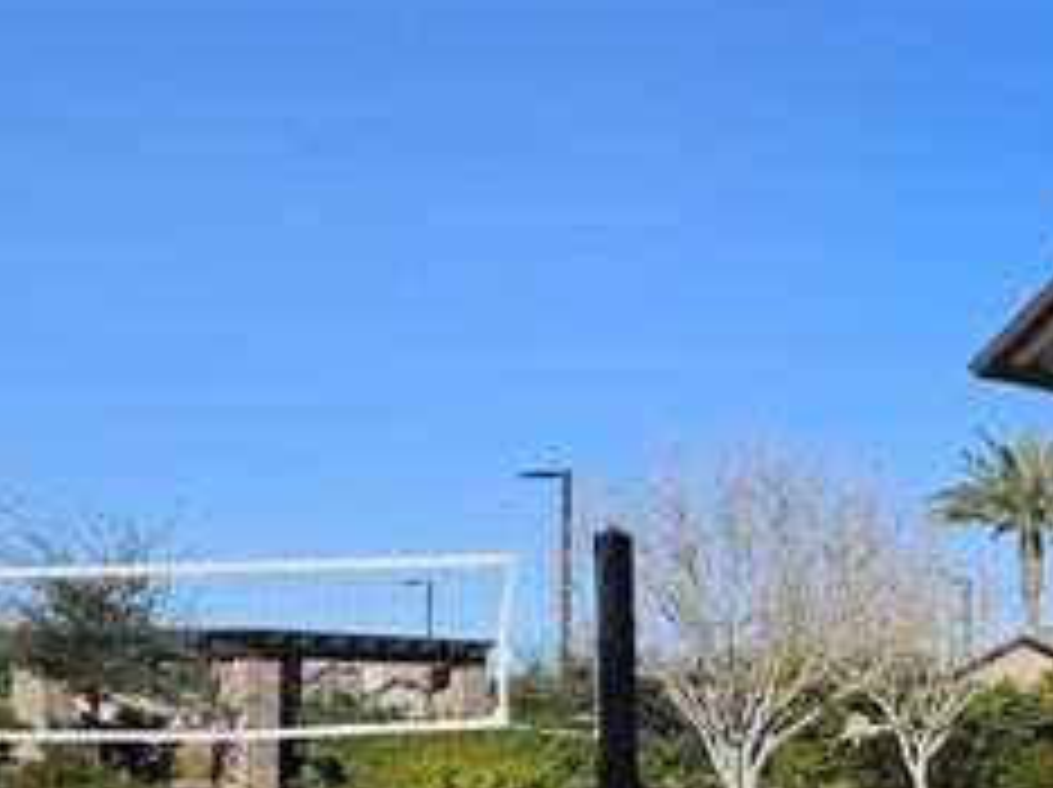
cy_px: 693
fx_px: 2553
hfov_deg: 18.8
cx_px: 1807
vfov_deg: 17.3
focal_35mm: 84
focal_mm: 5.4
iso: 25
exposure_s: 1/2450
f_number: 1.8
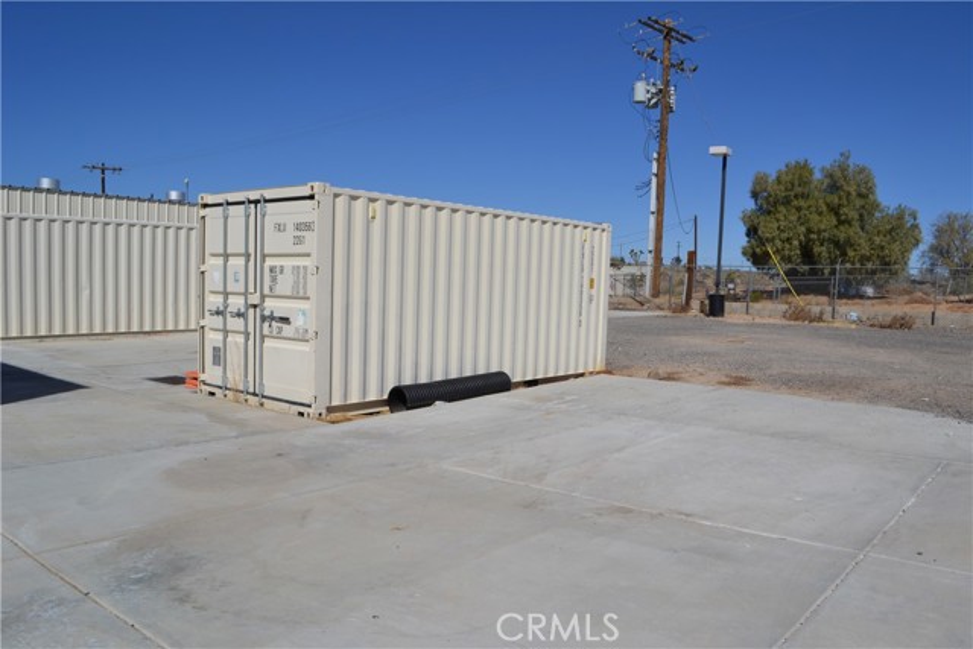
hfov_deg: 67.4
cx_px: 486
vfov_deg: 48.0
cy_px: 324
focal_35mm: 27
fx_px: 730
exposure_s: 1/400
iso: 100
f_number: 10
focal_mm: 18
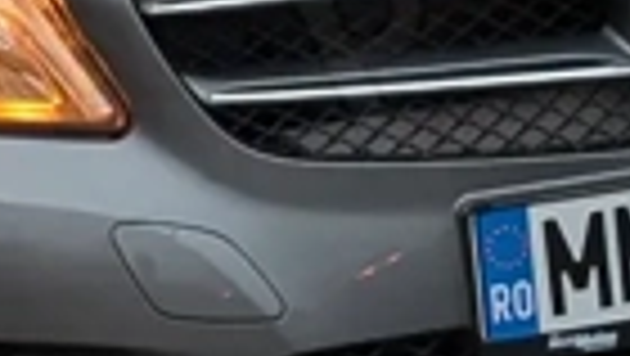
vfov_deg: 3.2
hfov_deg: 5.8
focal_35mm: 374
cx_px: 234
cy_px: -196
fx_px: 6252
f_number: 1.85
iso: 163
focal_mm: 6.81
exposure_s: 1/37.1
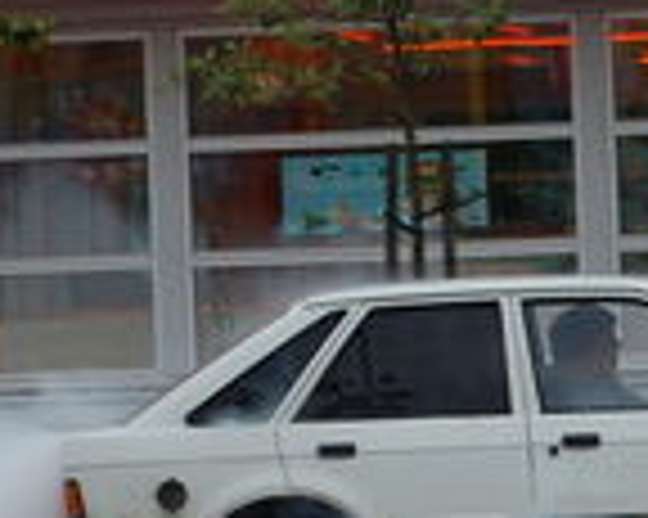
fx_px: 6614
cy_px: 320
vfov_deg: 4.5
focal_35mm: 345
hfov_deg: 5.6
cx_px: 702
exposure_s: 1/125
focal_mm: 55
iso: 320
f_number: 5.6
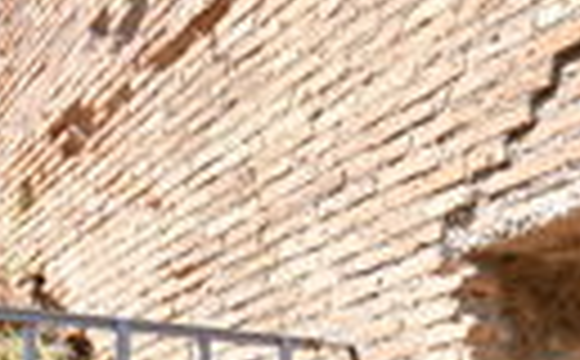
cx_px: 337
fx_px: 1199
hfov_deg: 27.2
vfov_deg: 16.1
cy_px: 484
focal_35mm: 76
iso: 100
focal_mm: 16
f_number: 7.1
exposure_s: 1/80
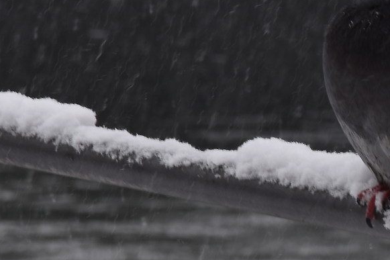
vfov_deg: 2.3
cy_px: 147
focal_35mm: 607
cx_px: 638
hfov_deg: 3.4
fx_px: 6574
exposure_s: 1/60
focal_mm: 98
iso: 100
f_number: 13
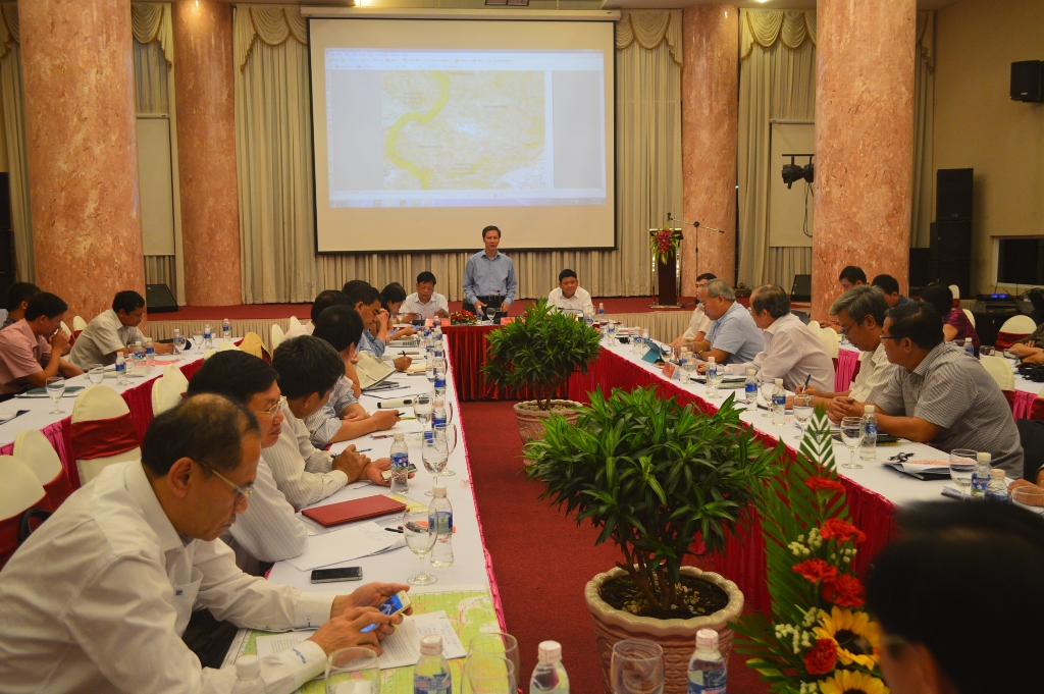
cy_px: 347
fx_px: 869
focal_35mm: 30
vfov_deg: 43.5
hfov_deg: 62.0
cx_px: 522
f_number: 3.8
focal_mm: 20
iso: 800
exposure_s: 1/60
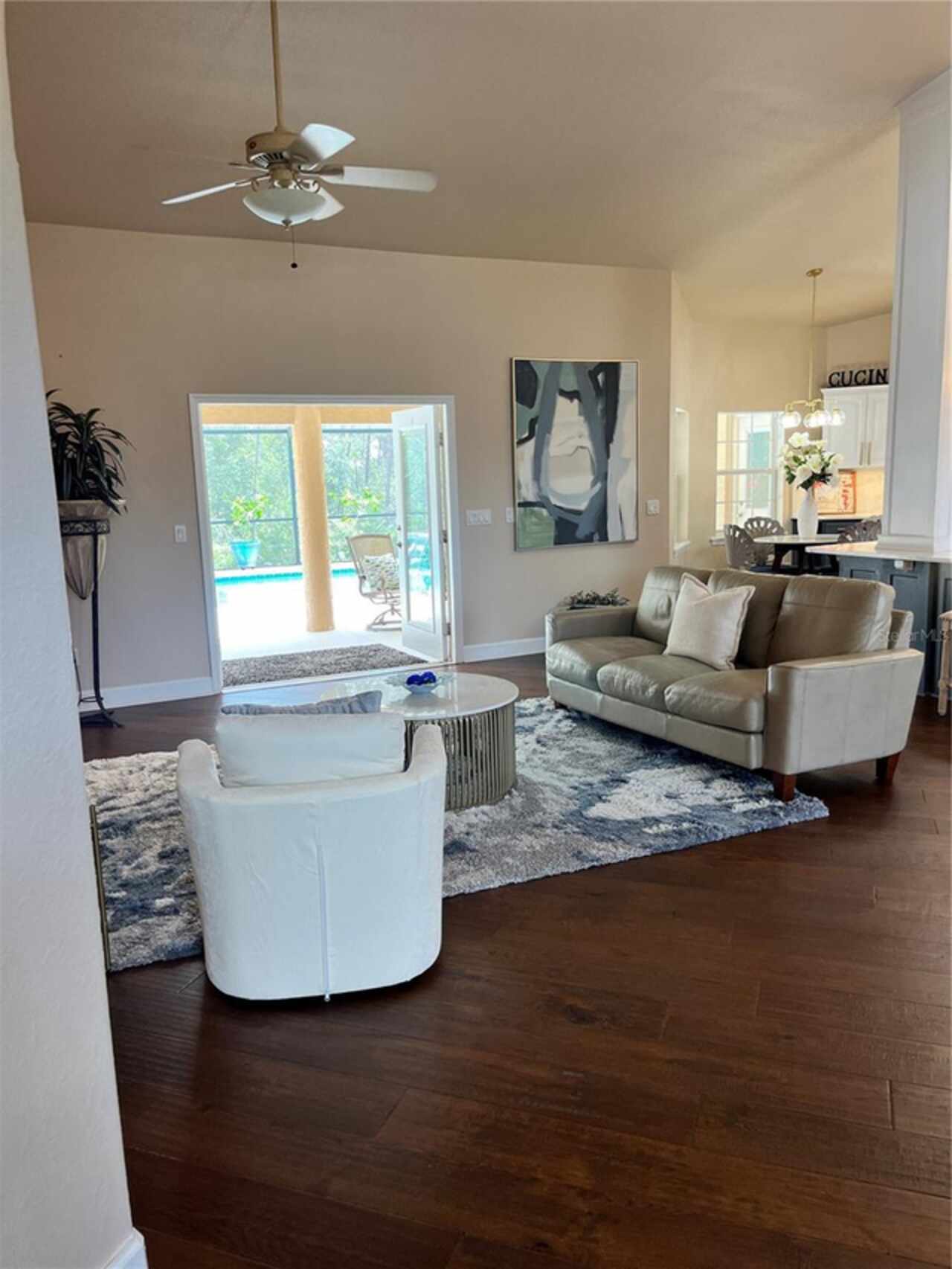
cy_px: 634
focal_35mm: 26
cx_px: 476
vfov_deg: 67.3
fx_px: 953
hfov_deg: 53.1
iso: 100
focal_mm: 5.1
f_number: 1.6
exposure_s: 1/120
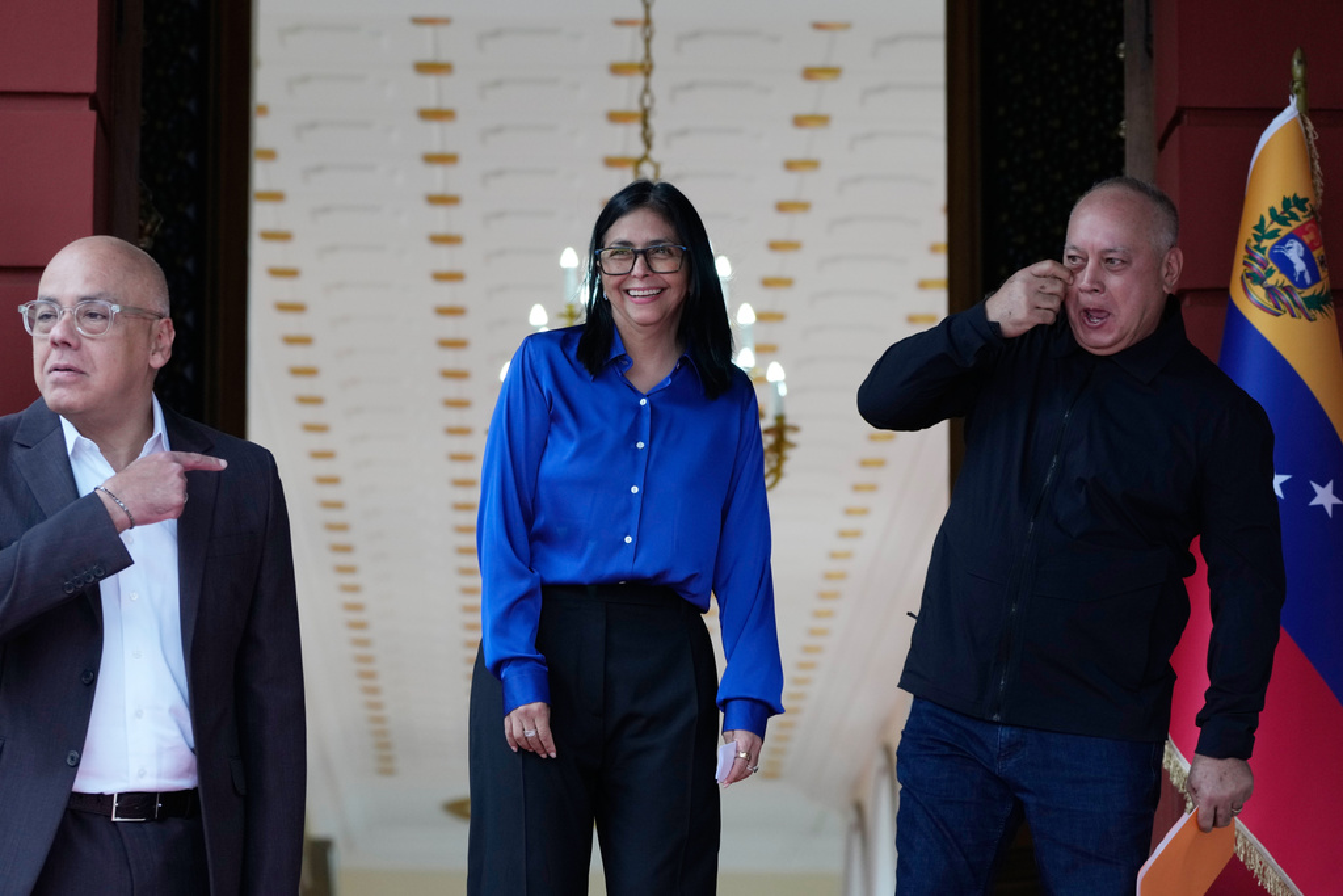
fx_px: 5260
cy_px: 448
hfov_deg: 14.5
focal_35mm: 141
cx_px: 672
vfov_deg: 9.7
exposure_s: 1/400
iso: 1250
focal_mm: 141
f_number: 7.1
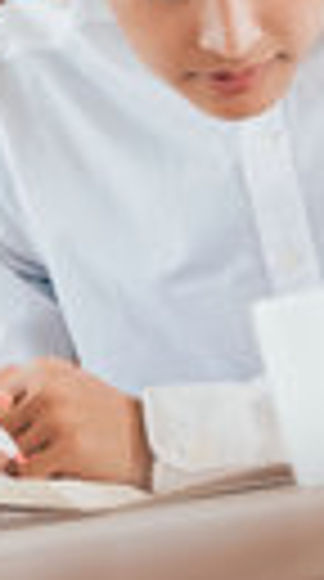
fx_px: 6991
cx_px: 117
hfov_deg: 2.7
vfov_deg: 4.8
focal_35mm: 455
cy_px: 85
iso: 500
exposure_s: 1/100
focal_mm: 140
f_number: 2.8
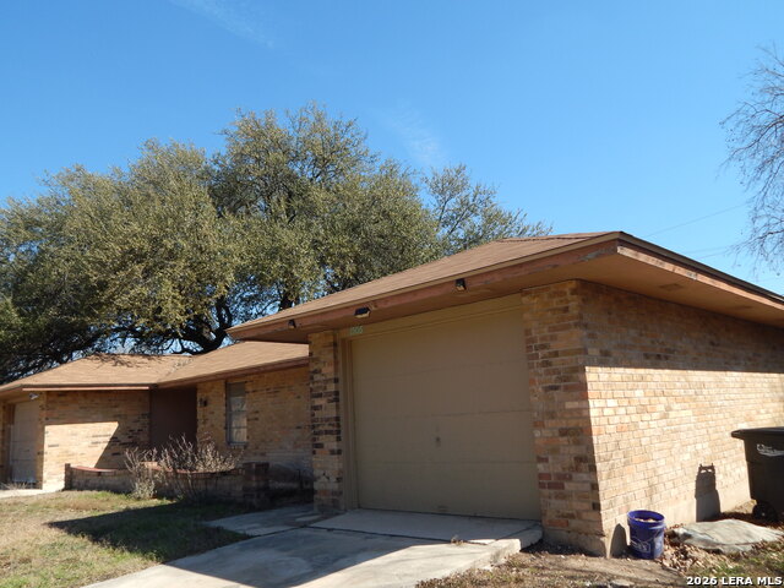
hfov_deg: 63.4
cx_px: 392
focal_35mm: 28
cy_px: 294
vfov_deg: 49.7
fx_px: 634
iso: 125
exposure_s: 1/1250
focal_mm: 5.1
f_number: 3.2
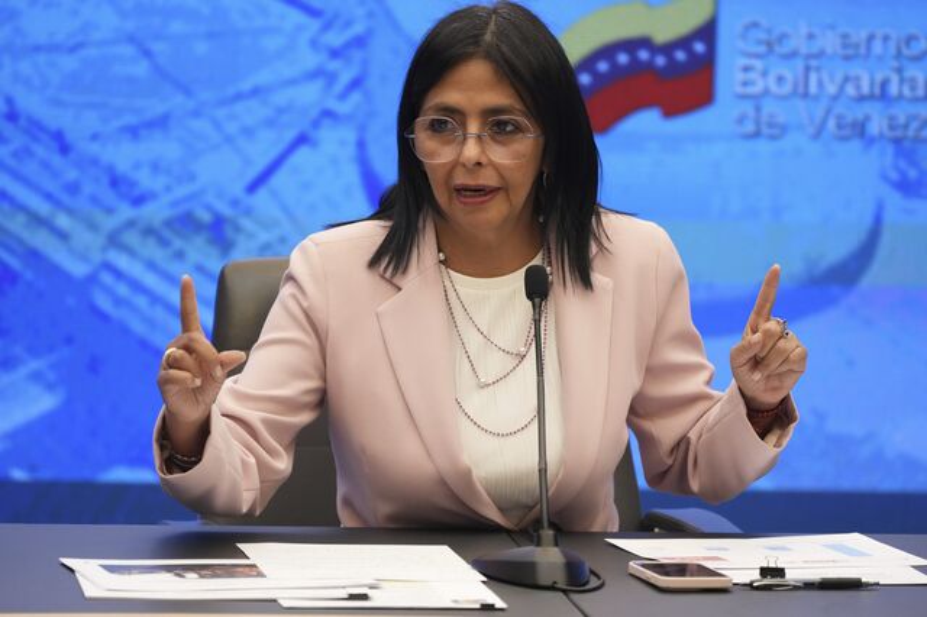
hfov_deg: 6.1
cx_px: 464
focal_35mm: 336
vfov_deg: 4.1
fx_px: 8647
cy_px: 308
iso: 3200
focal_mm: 336
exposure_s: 1/250
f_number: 5.6
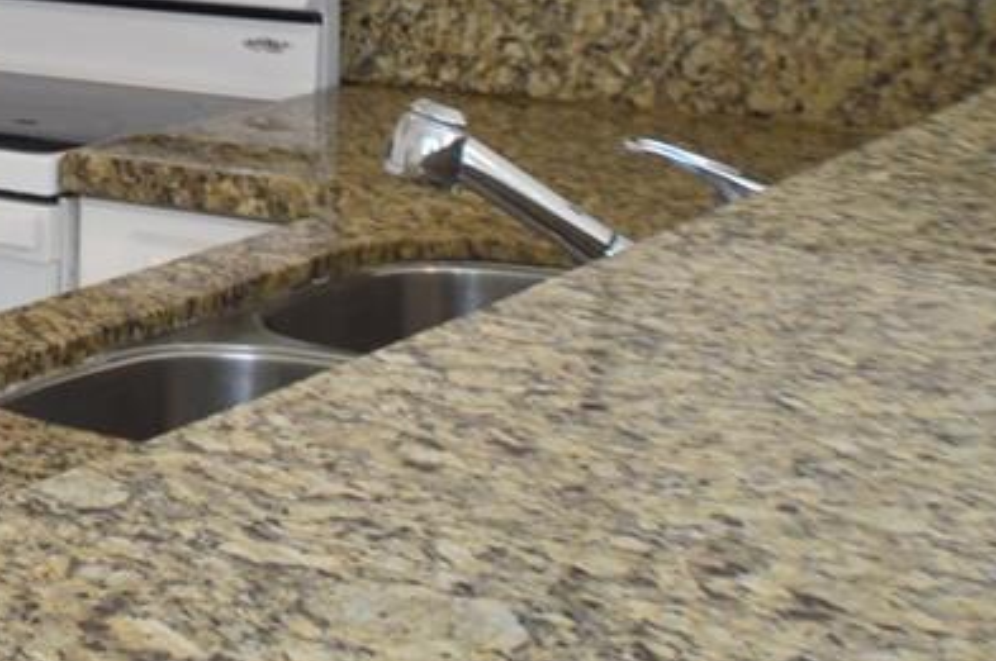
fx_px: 3371
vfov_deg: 10.8
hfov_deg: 15.3
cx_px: -563
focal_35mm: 122
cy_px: -343
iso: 100
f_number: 8
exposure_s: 1/15
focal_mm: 20
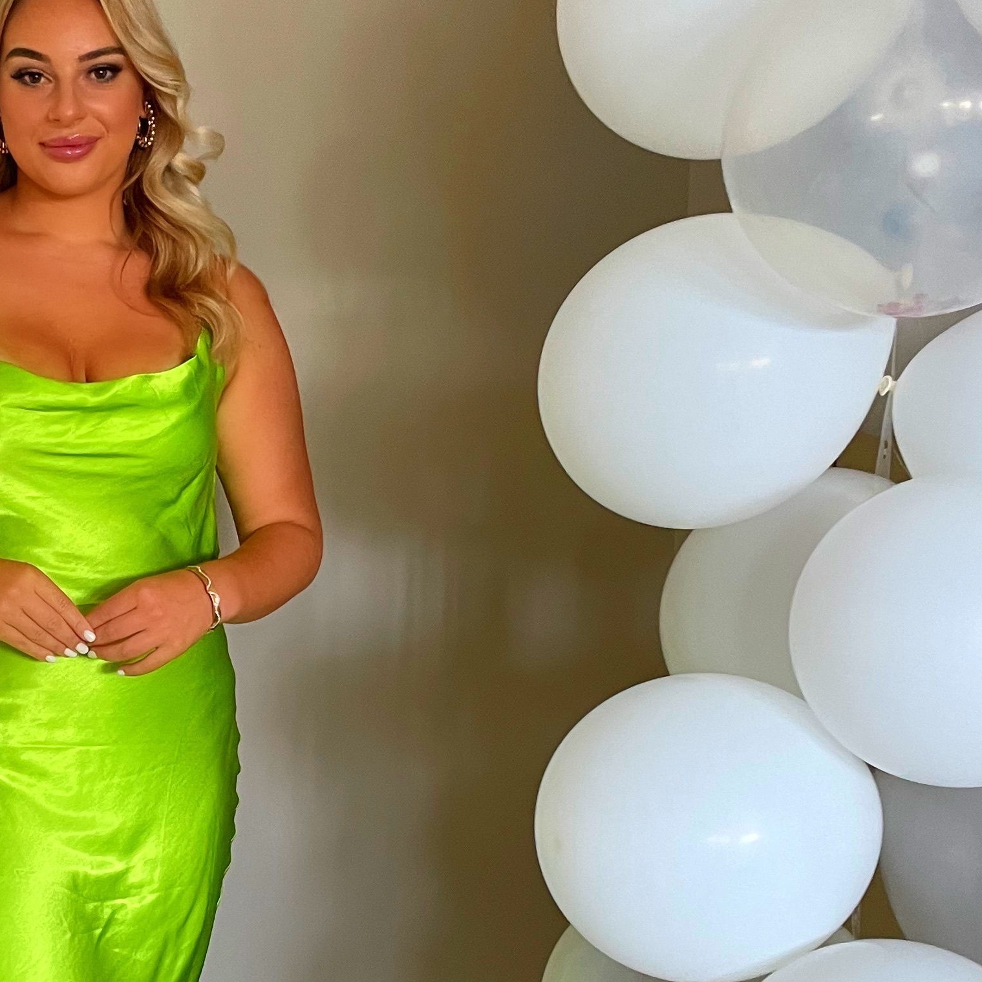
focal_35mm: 61
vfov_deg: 27.8
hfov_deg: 27.3
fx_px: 1958
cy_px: 732
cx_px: 123
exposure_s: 1/96
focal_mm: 4.2
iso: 125
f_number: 1.6
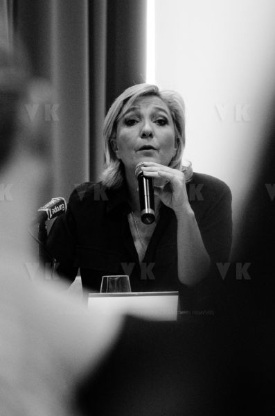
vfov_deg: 6.9
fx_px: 3455
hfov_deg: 4.6
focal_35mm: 300
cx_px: 138
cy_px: 208
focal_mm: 200
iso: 2500
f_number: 5.6
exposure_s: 1/100
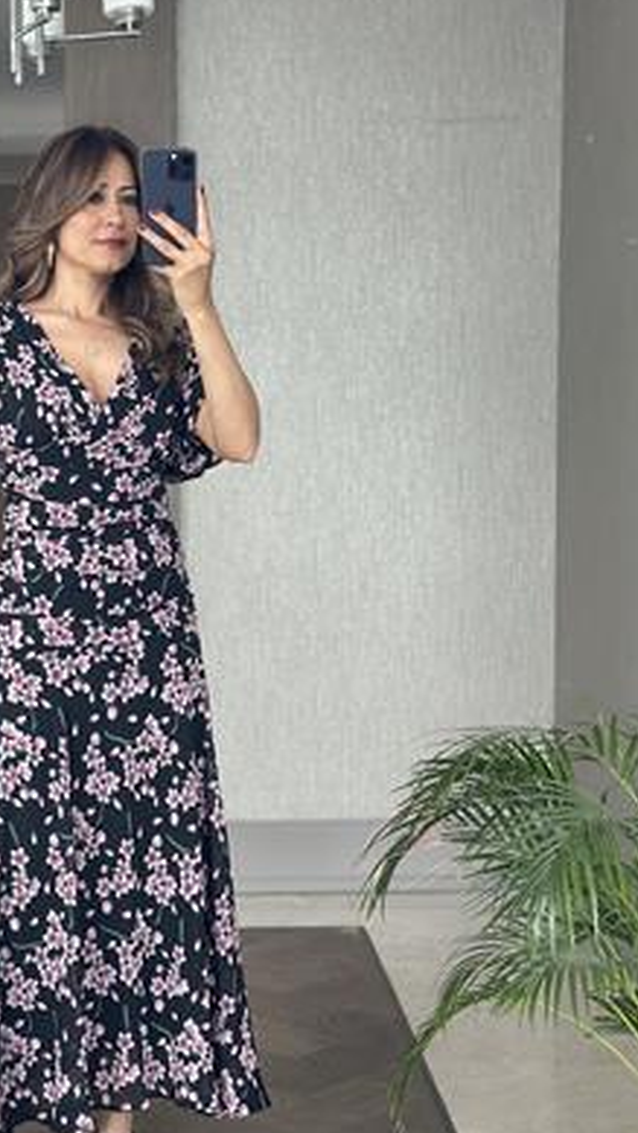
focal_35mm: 68
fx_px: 2044
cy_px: 623
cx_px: 102
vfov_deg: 31.0
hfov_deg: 17.6
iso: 125
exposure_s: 1/113
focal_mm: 6.86
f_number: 1.78
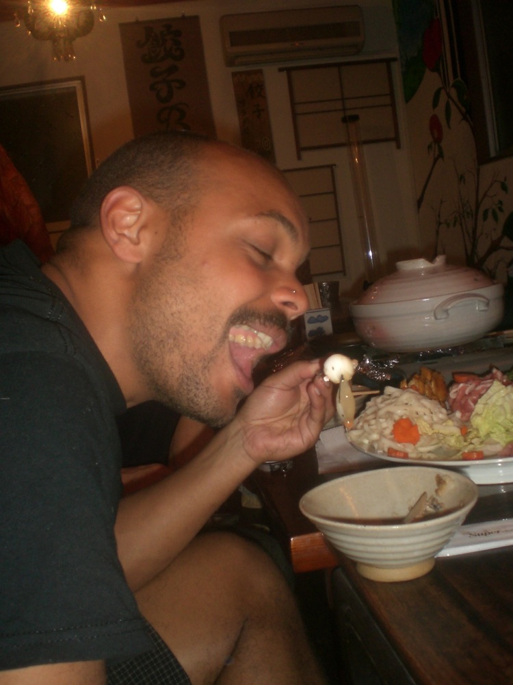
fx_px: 751
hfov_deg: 37.7
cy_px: 342
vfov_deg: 49.0
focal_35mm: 38
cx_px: 256
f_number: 3.1
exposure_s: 1/30
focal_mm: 6.3
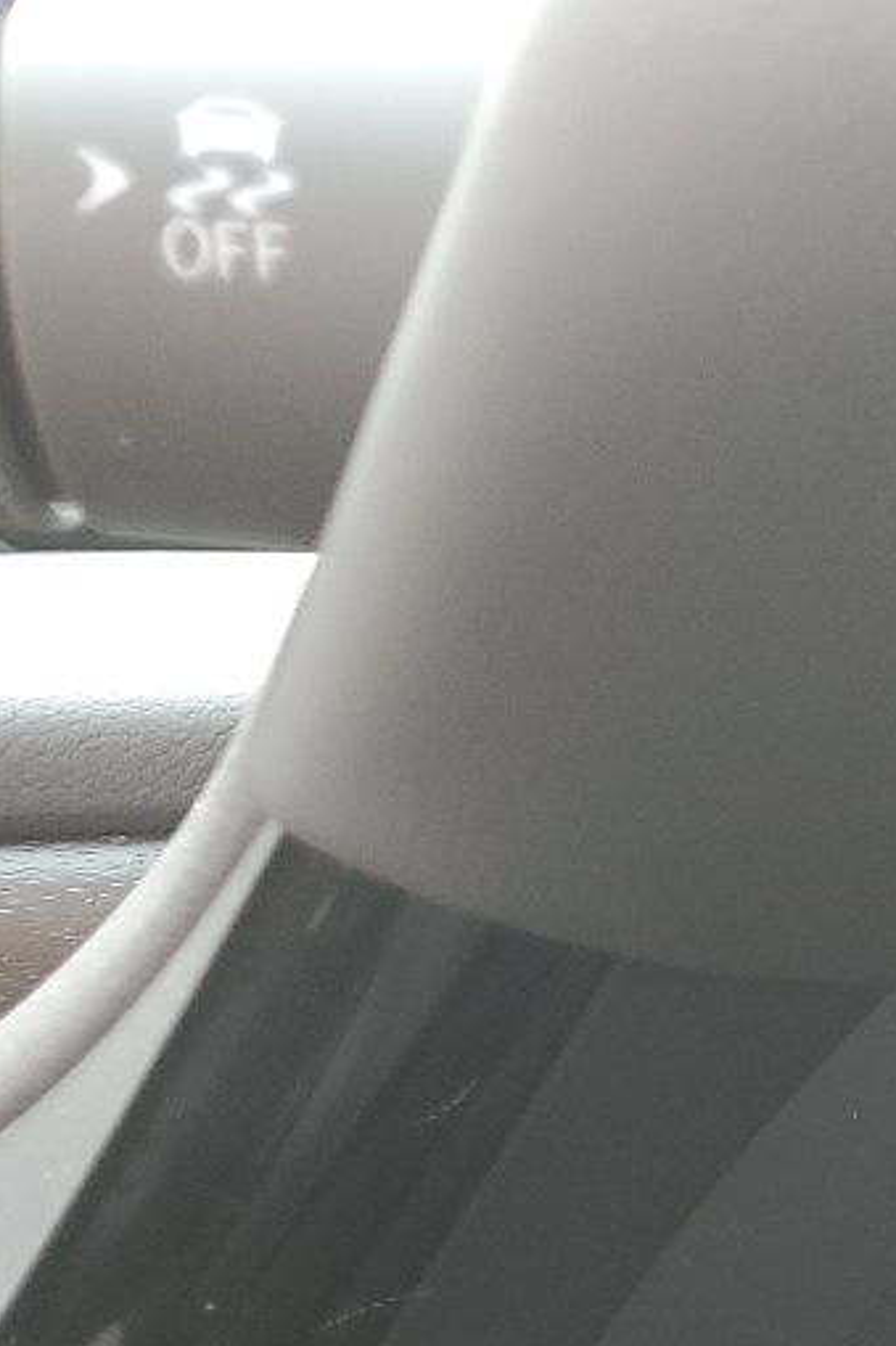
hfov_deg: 13.1
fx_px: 3175
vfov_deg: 22.6
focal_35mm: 85
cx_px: 1985
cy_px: 1457
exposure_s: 1/60.2
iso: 76
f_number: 1.5
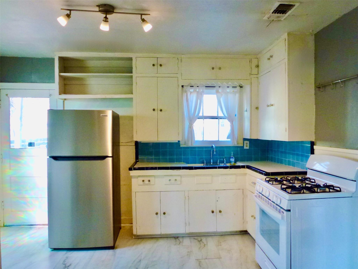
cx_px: 179
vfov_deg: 56.8
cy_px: 134
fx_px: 248
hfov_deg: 71.6
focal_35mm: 24
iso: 250
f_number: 3.3
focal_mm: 4.3
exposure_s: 1/60
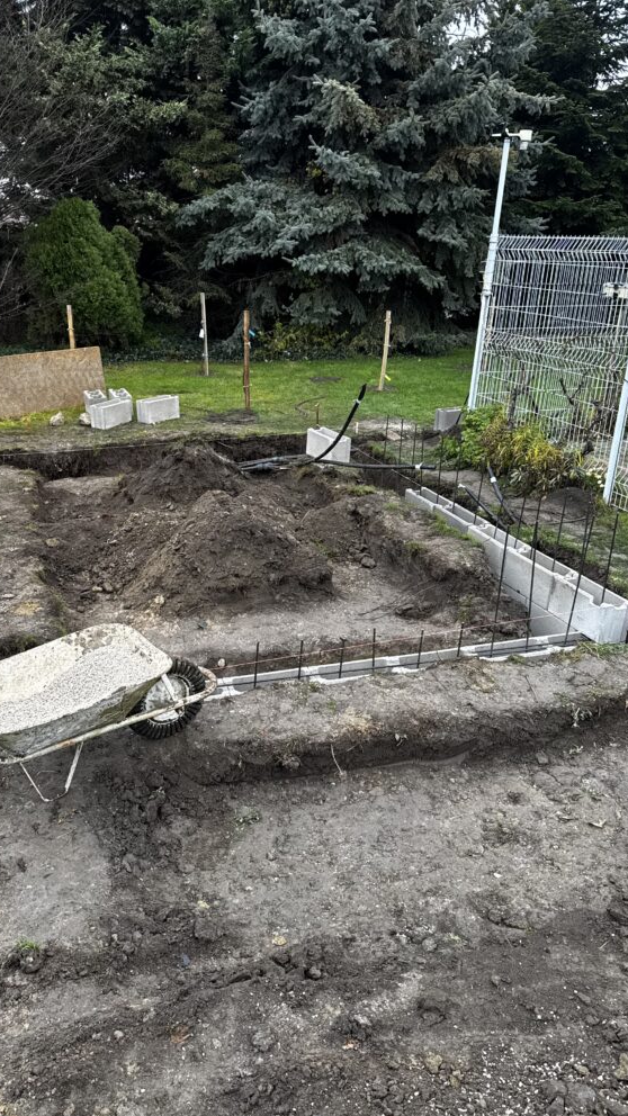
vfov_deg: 69.8
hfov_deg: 42.7
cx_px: 255
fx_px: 799
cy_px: 575
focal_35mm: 27
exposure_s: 1/121
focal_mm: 6.76
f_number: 1.78
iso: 160
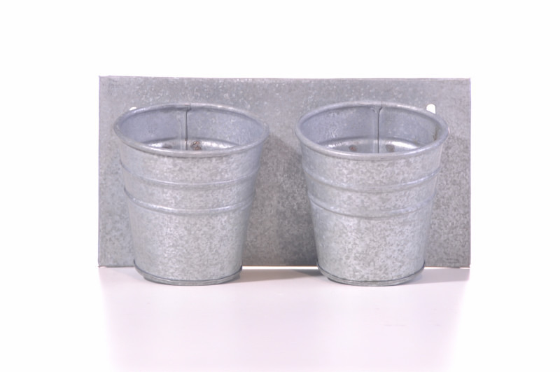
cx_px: 280
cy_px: 186
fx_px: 3961
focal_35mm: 255
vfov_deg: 5.4
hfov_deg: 8.1
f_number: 5
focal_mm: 170
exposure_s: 1
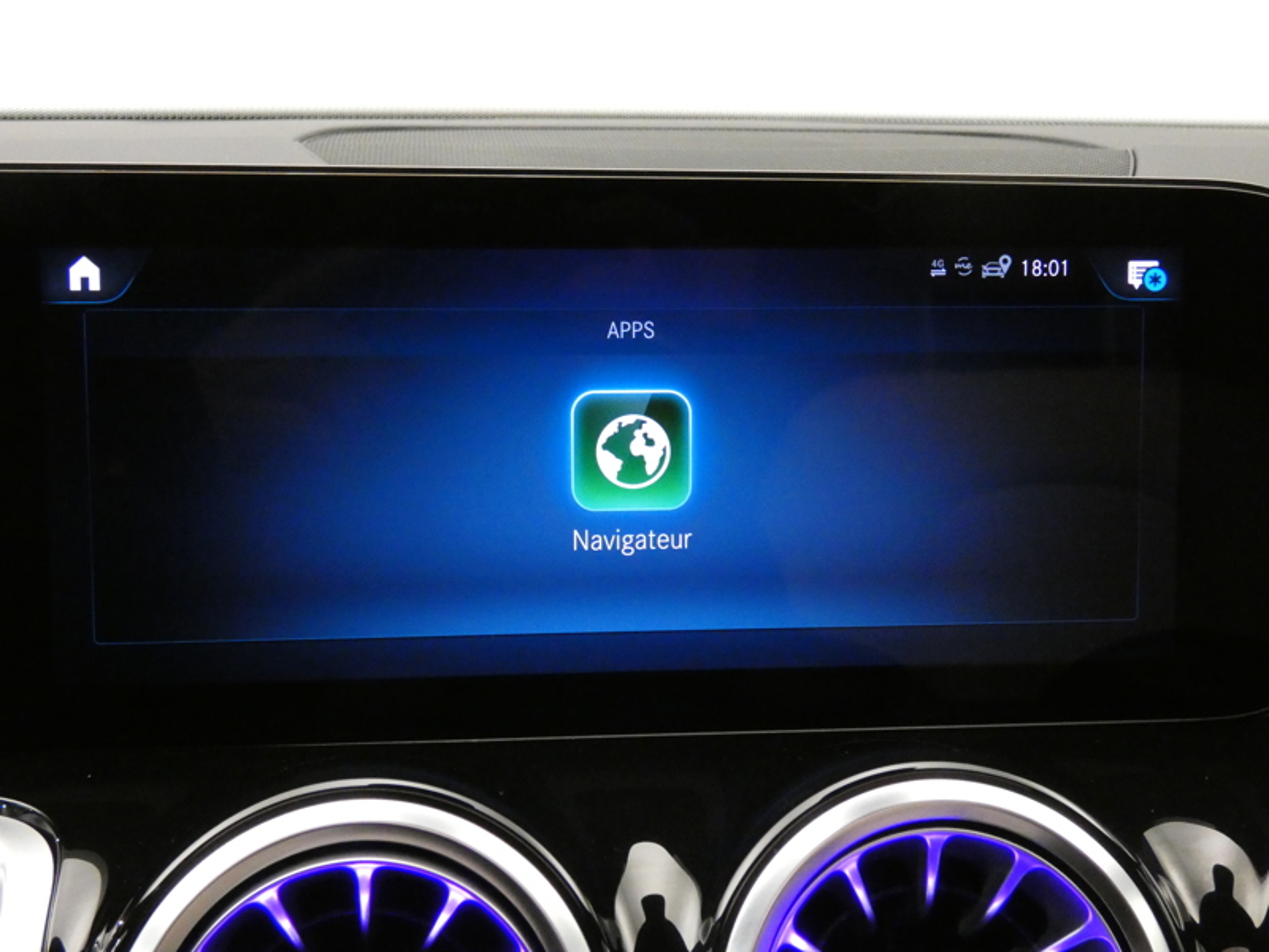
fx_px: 1686
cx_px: 634
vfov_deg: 31.5
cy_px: 476
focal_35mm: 46
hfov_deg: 41.2
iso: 1600
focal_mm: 8.2
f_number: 3.8
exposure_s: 1/15
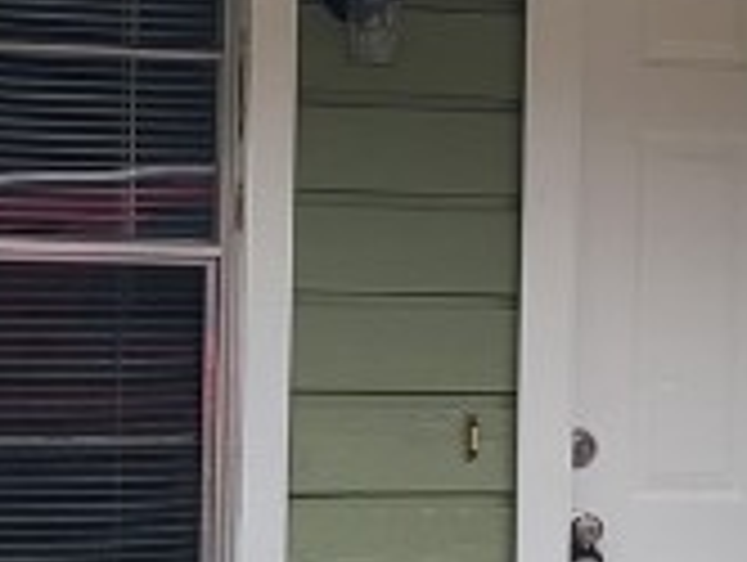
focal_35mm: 160
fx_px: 3458
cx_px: 482
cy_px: 472
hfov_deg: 12.3
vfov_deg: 9.3
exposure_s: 1/234
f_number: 1.8
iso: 40
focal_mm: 5.4
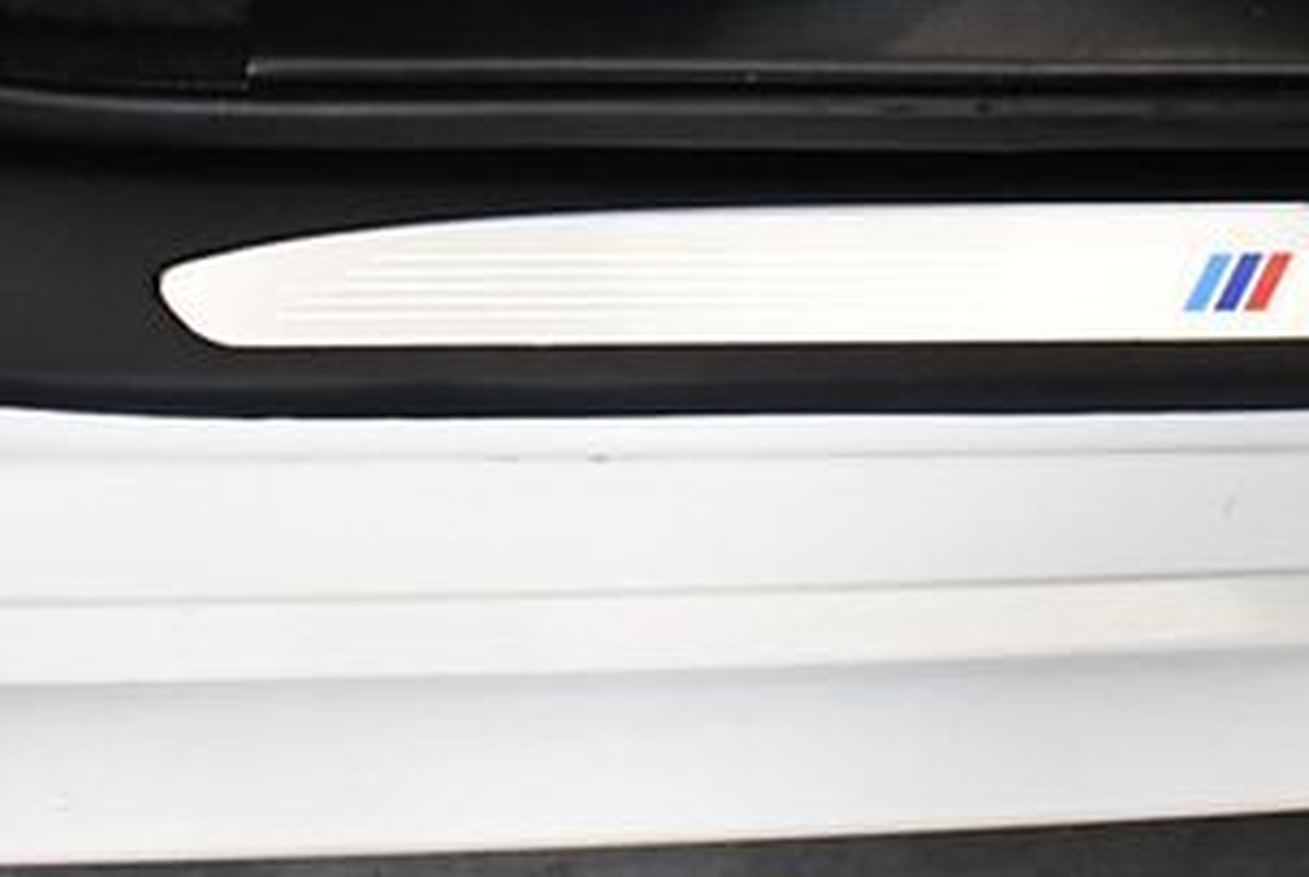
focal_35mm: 76
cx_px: 968
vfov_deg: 17.7
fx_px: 2767
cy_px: 82
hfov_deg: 26.3
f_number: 3.5
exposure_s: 1/125
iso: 3200
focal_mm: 18
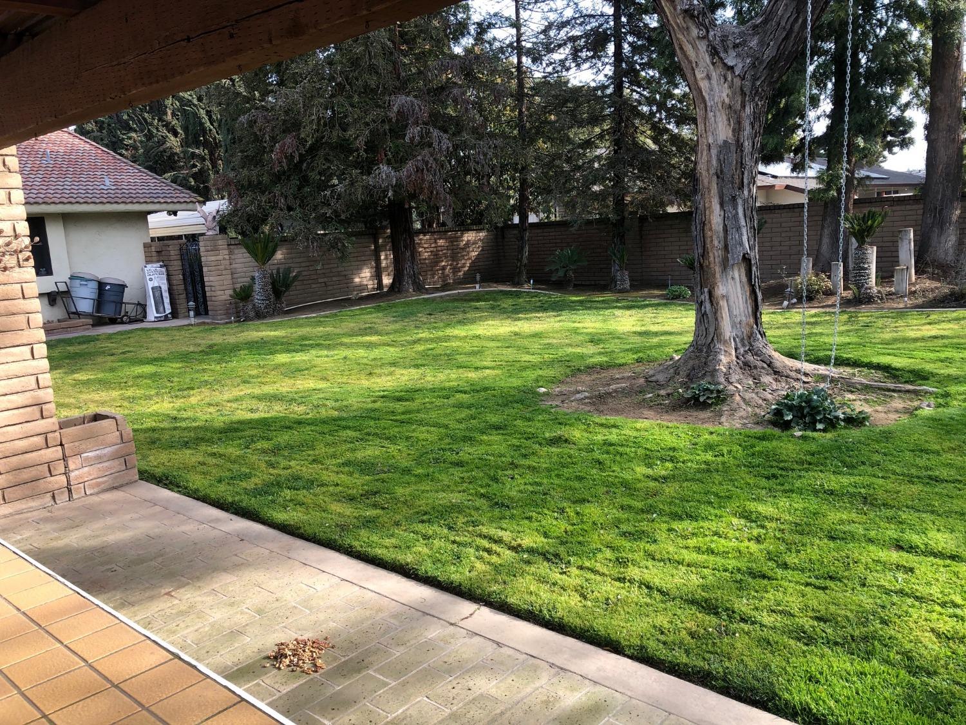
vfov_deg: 49.7
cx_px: 483
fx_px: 781
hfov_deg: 63.4
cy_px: 362
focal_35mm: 28
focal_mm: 3.99
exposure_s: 1/302
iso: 20
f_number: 1.8
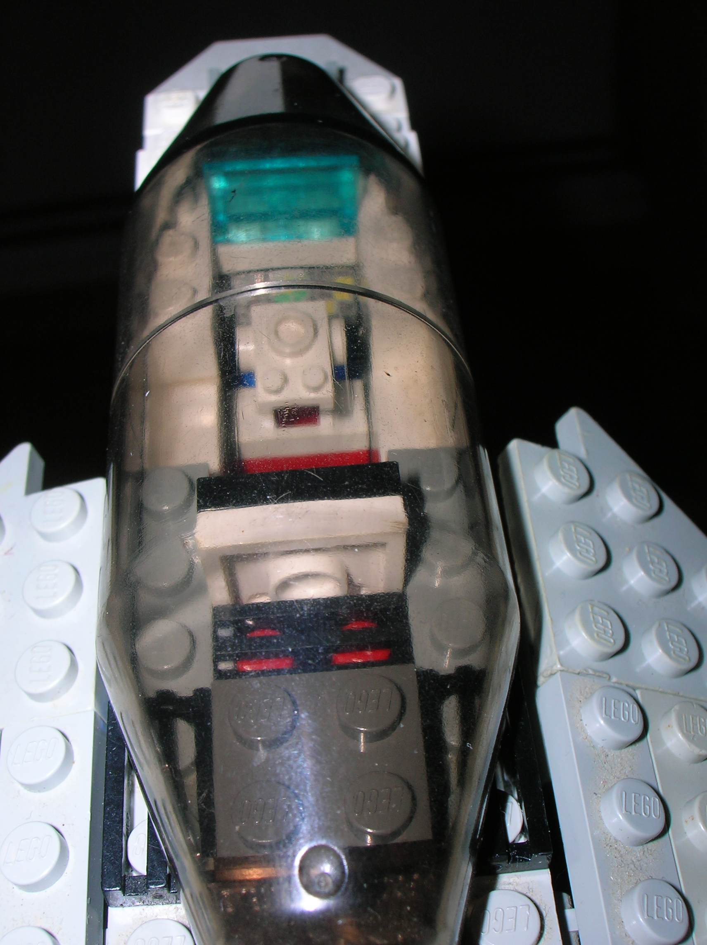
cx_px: 354
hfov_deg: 31.5
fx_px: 1255
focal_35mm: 46
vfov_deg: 41.3
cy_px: 472
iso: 50
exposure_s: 1/60.1
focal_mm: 7.7
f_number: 5.4
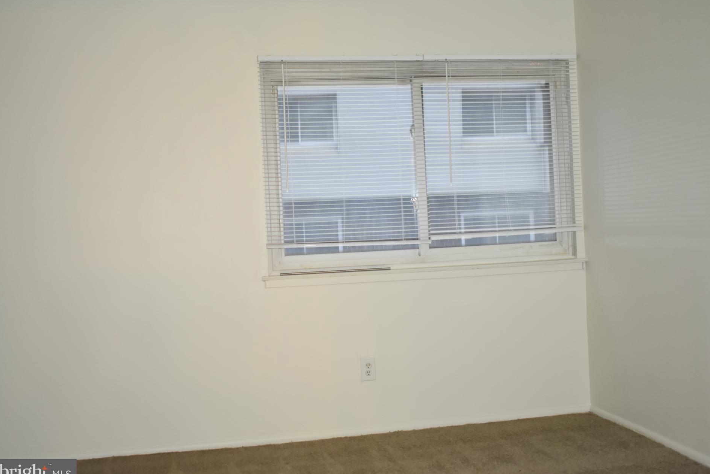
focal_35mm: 49
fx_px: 966
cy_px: 228
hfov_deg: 40.3
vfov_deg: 27.5
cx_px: 379
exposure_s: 1/60
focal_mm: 30
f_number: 4.2
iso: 1000
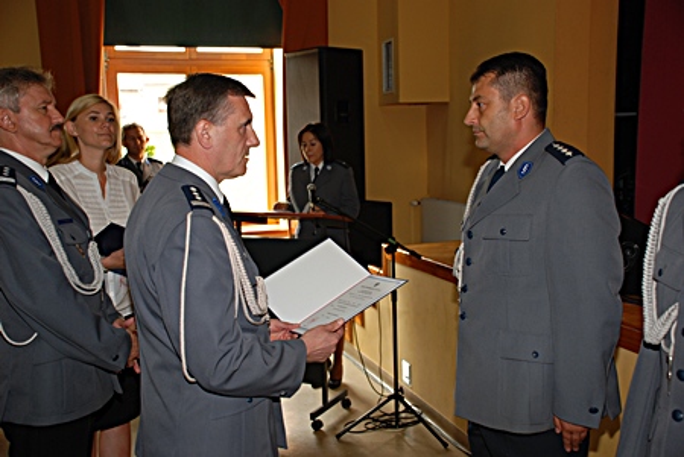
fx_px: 799
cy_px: 228
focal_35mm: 42
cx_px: 342
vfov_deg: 32.0
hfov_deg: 46.4
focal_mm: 28
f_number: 4
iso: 200
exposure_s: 1/60
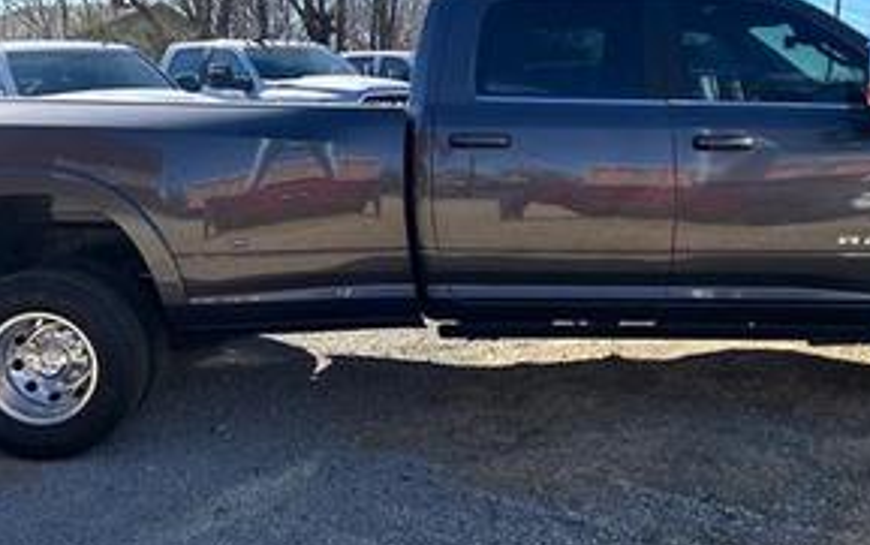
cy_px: 217
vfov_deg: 26.9
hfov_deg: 41.7
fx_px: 1139
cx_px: 512
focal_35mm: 48
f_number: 1.5
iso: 50
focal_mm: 5.7
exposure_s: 1/1972
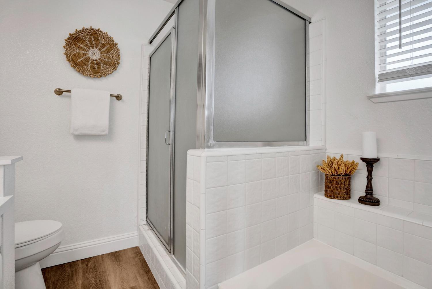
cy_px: 144
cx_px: 216
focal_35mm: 16
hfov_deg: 96.7
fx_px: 192
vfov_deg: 73.8
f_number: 8
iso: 200
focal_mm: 16
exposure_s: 1/13
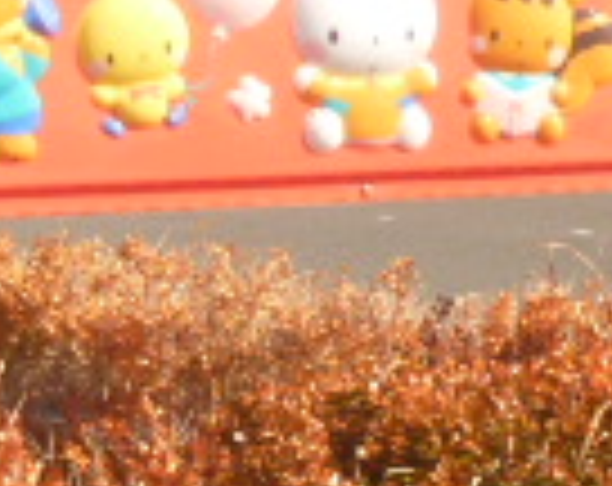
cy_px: 212
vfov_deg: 8.1
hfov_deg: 10.1
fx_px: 3414
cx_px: -162
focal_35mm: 189
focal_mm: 7.4
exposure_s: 1/800
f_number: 3.3
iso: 100
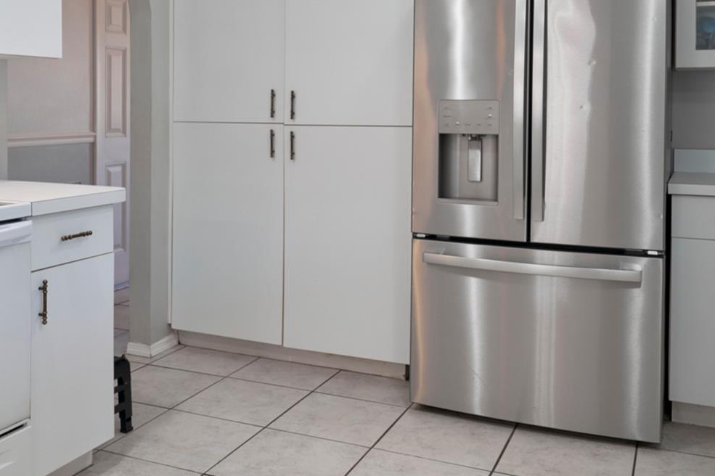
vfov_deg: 33.6
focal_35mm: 39
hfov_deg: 49.4
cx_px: 313
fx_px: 774
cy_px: 126
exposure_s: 1/1.25
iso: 500
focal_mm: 24
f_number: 9
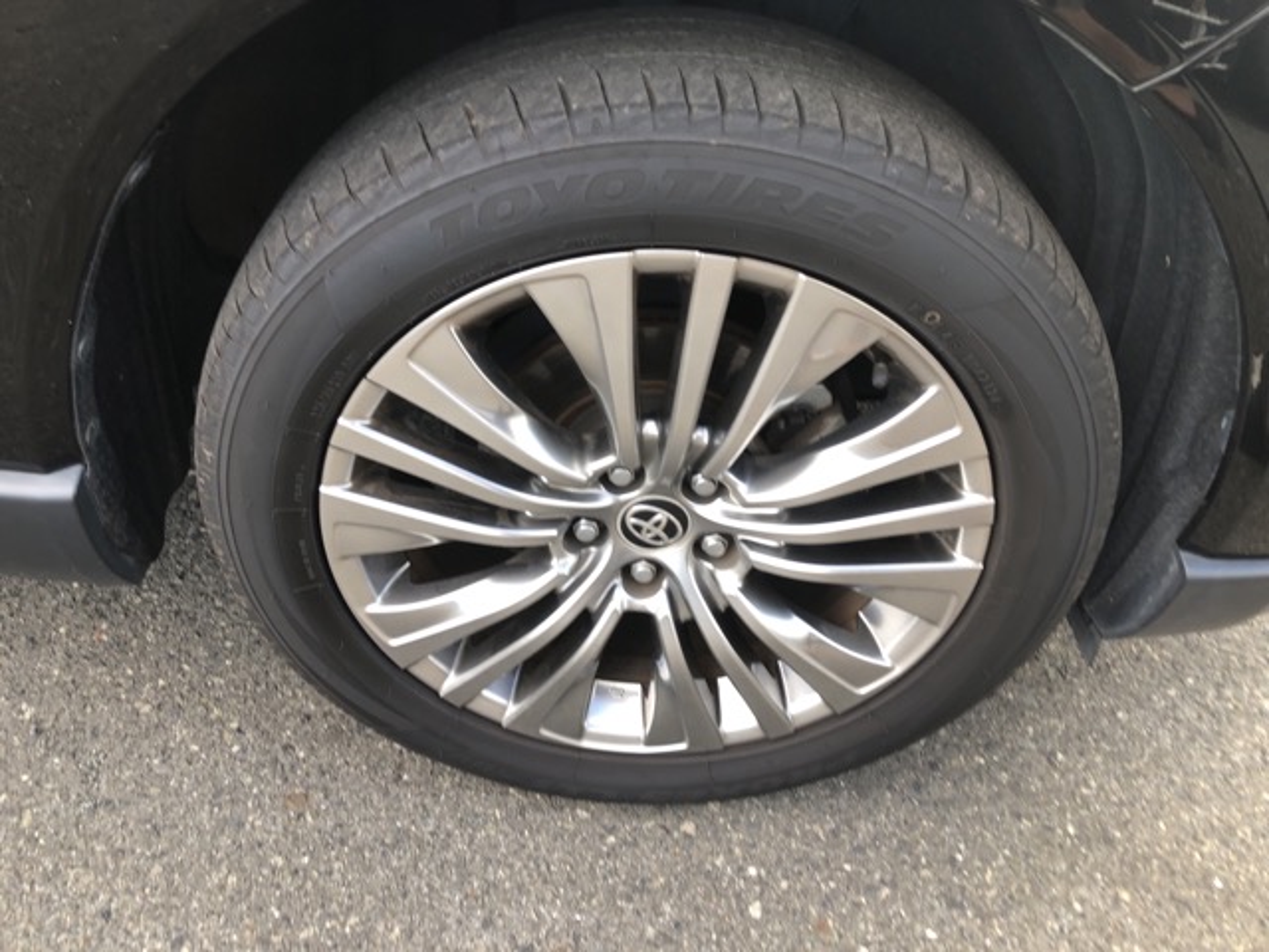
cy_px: 476
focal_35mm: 28
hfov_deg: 63.4
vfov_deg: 49.7
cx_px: 634
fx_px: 1026
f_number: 1.8
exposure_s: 1/60
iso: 32
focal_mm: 3.99
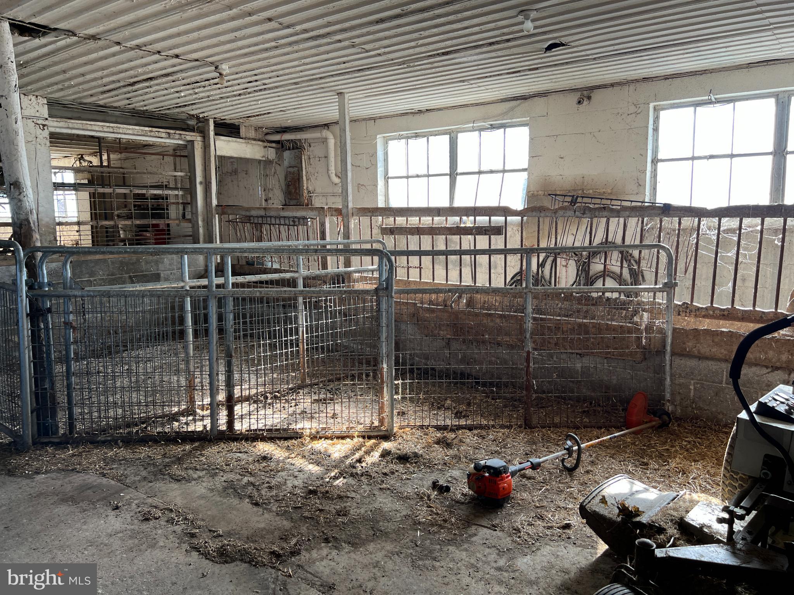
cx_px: 397
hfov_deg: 67.3
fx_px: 596
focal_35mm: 26
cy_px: 298
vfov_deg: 53.1
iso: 50
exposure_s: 1/121
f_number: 1.5
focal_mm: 5.7
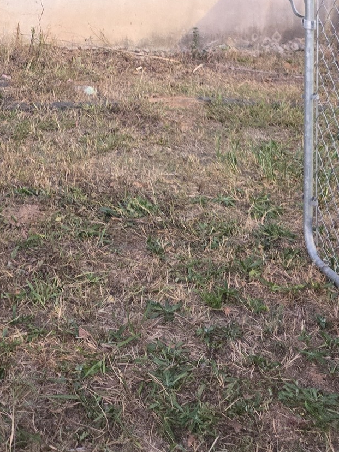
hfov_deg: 22.3
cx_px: 27
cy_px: -58
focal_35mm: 64
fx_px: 836
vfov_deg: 27.4
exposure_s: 1/9.09
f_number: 1.8
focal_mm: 5.4
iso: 1000
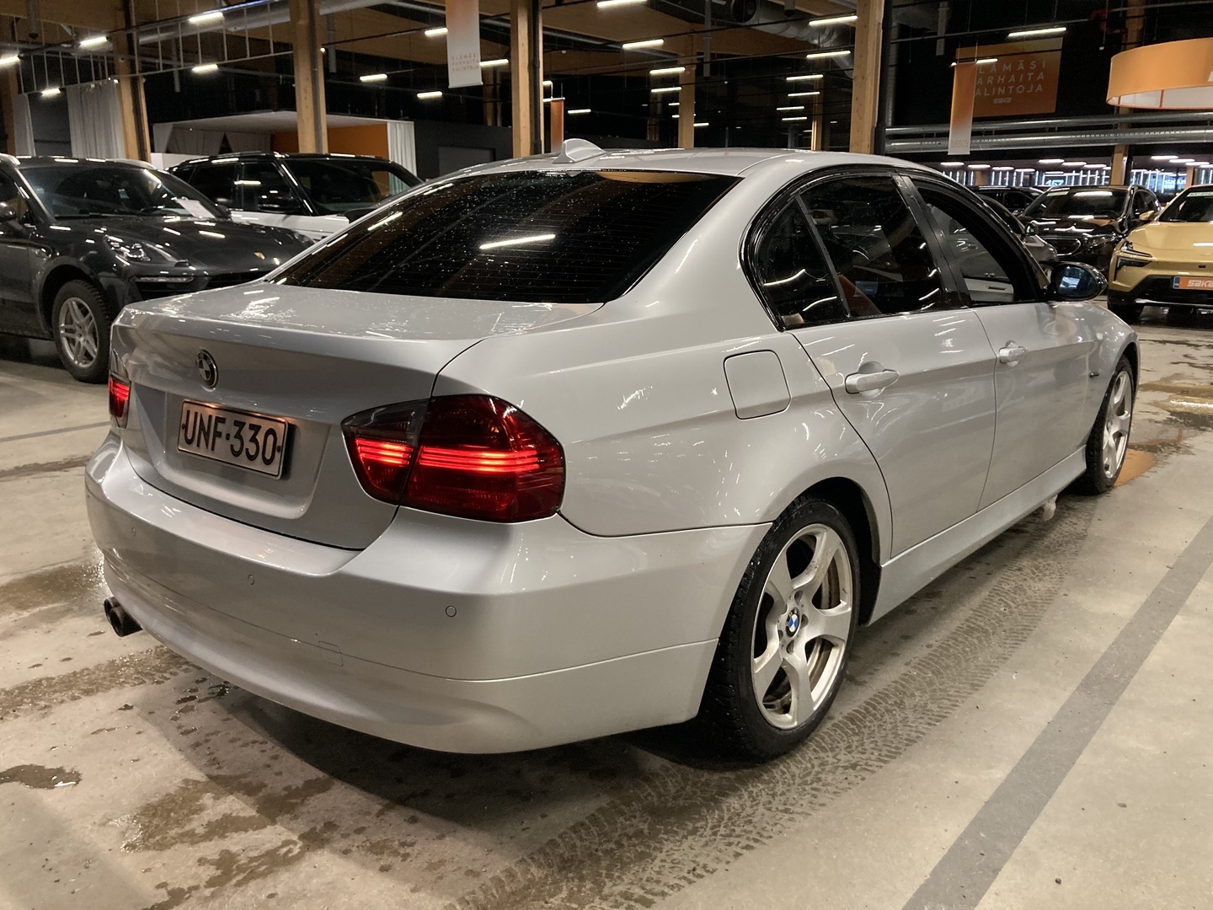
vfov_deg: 49.7
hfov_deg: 63.4
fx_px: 981
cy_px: 455
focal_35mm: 28
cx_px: 606
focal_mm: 3.99
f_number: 1.8
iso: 250
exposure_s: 1/60
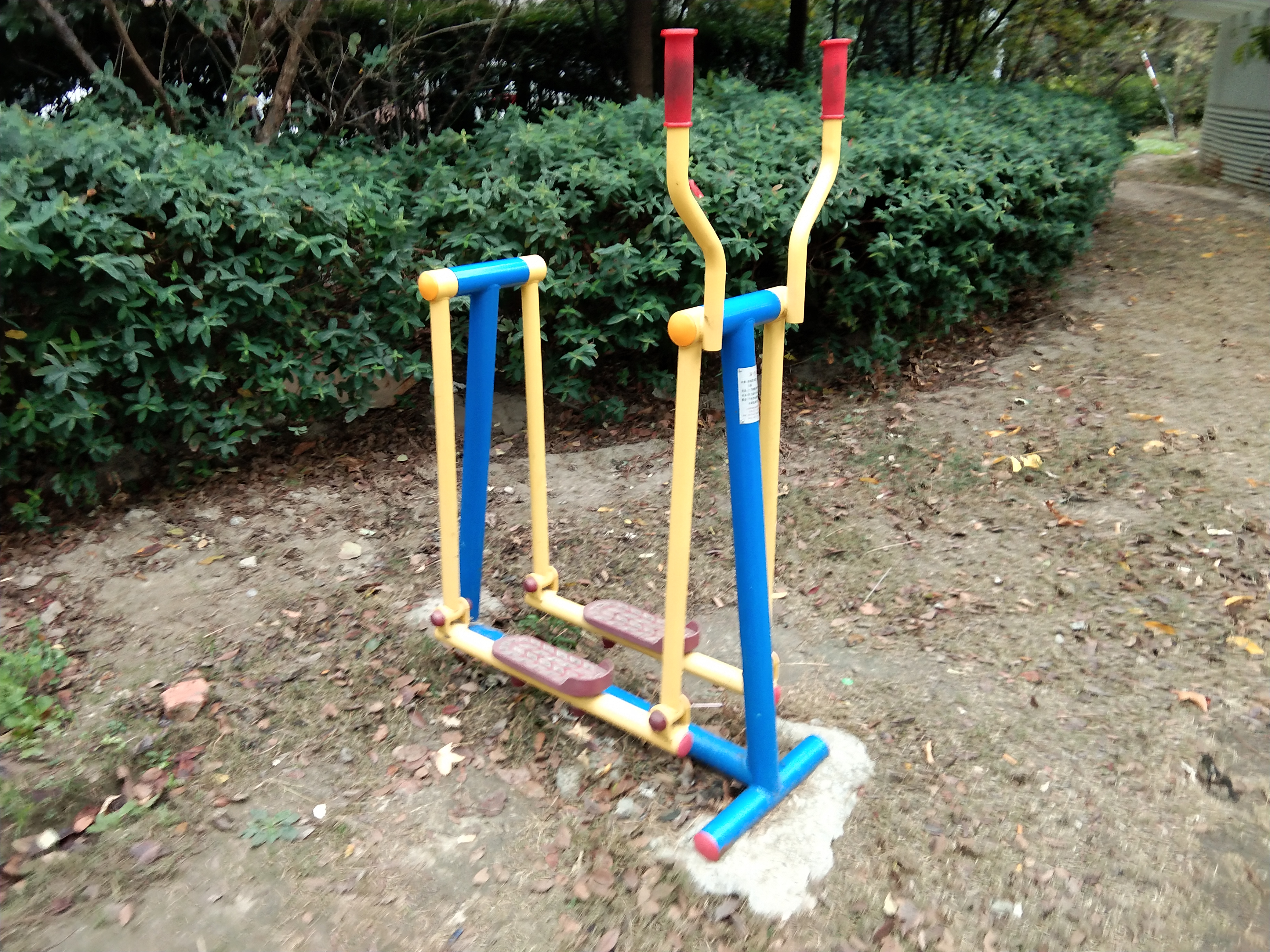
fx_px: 1137
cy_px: 476
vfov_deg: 45.4
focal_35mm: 31
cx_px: 635
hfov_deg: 58.4
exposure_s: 1/50
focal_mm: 3.69
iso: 200
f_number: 2.2
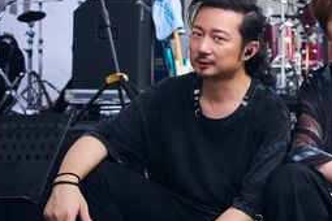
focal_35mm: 87
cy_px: 90
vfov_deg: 15.7
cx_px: 375
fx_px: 802
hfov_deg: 22.0
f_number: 3.2
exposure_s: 1/320
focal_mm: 37
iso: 250
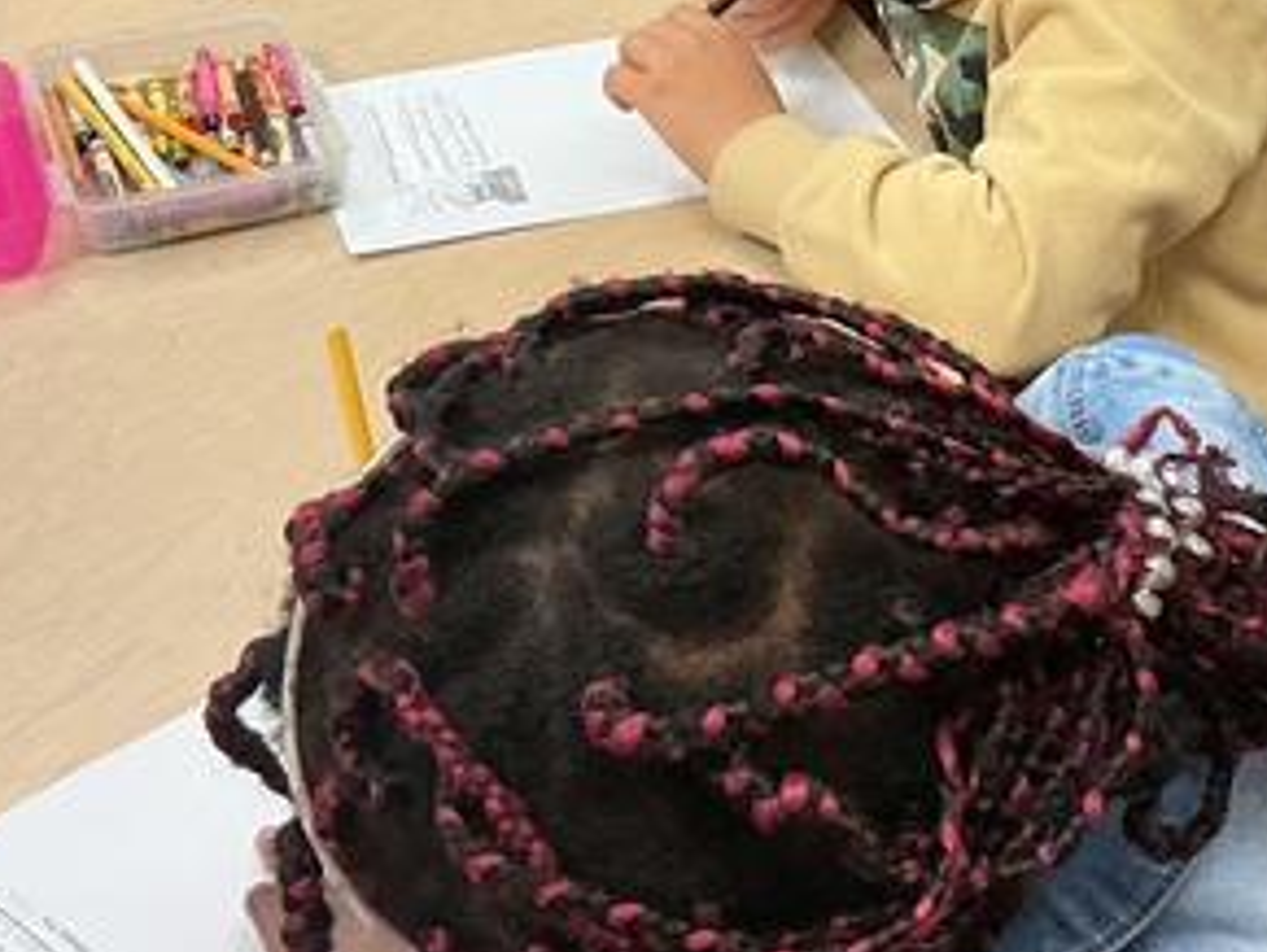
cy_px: -44
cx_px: 1057
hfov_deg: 23.9
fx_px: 2931
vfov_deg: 17.9
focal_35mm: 80
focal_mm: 3
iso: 100
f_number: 1.8
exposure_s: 1/60
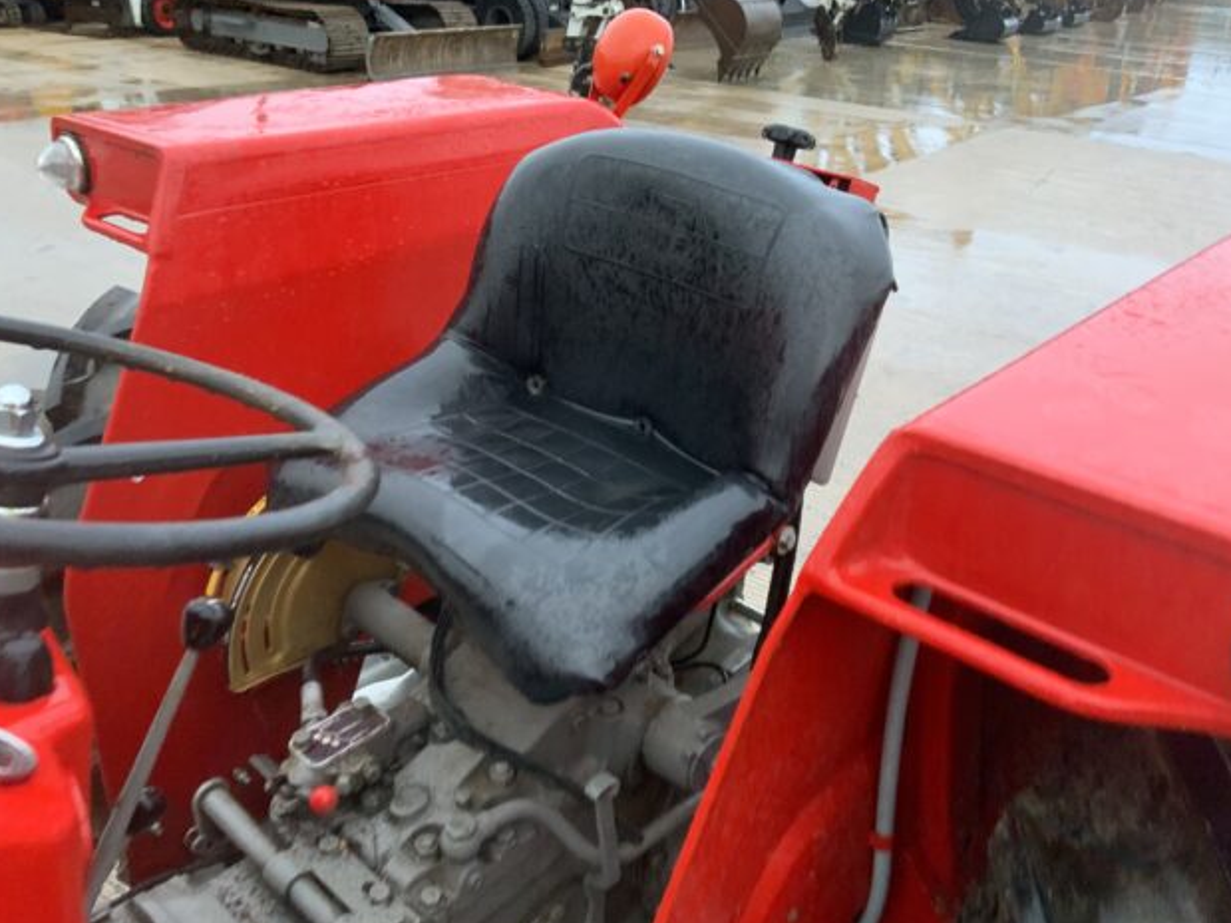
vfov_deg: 46.8
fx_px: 1067
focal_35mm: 30
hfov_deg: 60.0
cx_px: 613
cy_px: 467
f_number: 1.8
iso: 250
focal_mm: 3
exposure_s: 1/60
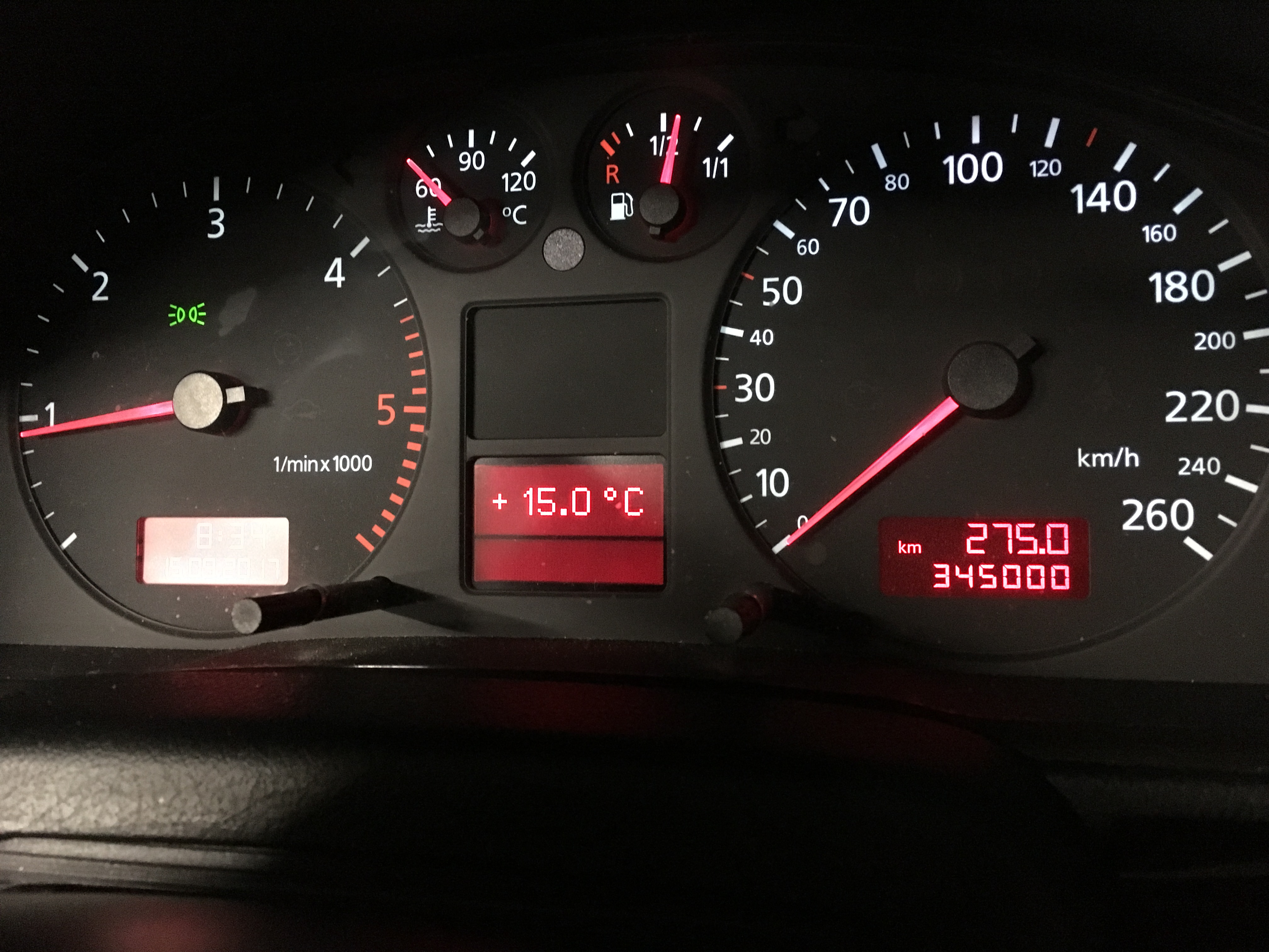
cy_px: 476
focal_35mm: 29
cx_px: 634
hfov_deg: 61.7
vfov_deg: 48.2
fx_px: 1063
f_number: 2.2
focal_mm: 4.15
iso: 1000
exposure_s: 1/17
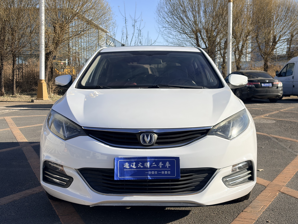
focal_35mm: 52
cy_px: 112
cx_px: 149
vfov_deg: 28.0
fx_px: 448
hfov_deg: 36.8
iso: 40
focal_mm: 5.96
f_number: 1.6
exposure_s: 1/4065
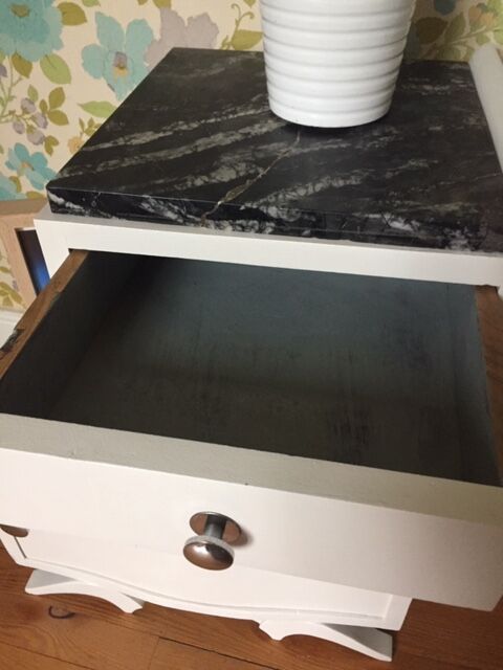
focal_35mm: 29
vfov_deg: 61.7
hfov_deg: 48.2
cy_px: 335
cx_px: 252
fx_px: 562
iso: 250
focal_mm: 4.15
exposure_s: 1/20
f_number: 2.2
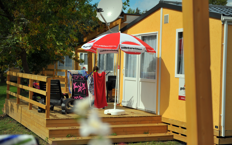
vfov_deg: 18.1
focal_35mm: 72
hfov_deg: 28.6
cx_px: 117
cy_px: 70
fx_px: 455
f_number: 2.8
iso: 200
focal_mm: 70
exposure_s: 1/4000
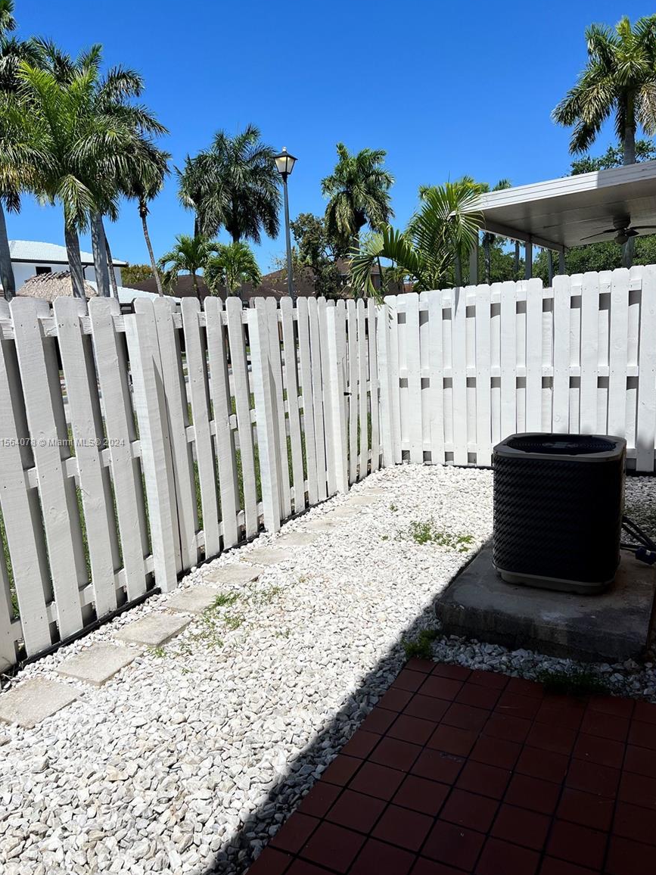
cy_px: 443
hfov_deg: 51.4
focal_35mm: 27
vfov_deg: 65.3
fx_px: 682
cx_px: 326
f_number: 1.5
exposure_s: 1/10309
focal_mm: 5.7
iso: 50
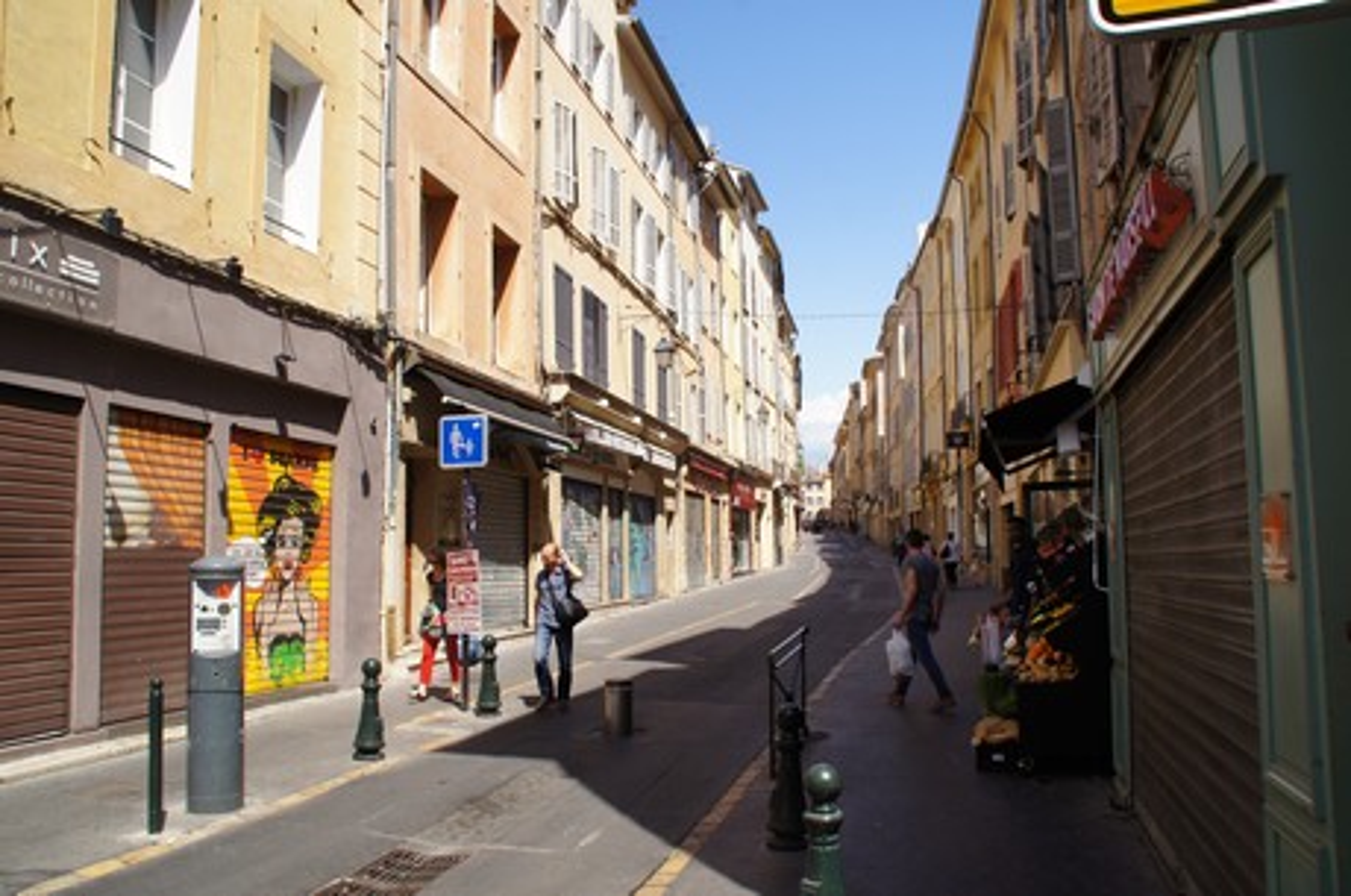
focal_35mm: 27
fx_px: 1011
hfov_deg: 67.5
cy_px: 448
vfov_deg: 47.8
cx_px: 676
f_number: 11
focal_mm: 18
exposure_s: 1/100
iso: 100
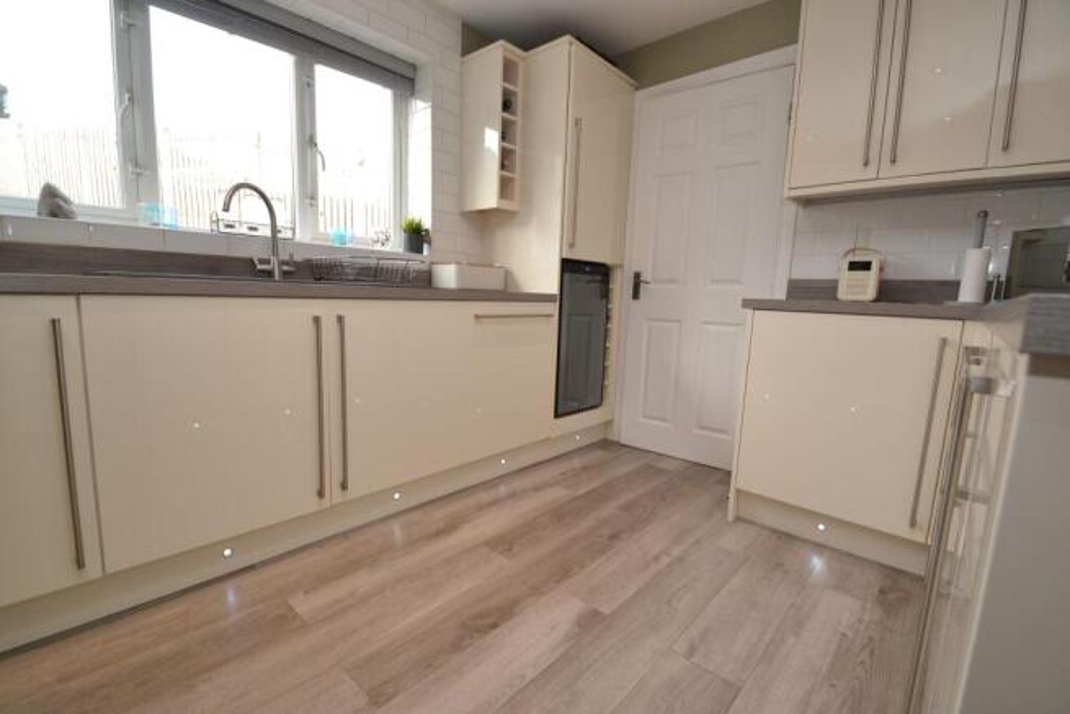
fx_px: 446
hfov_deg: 100.4
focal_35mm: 15
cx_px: 535
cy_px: 357
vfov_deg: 77.4
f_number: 4.5
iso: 400
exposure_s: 1/80
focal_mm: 10
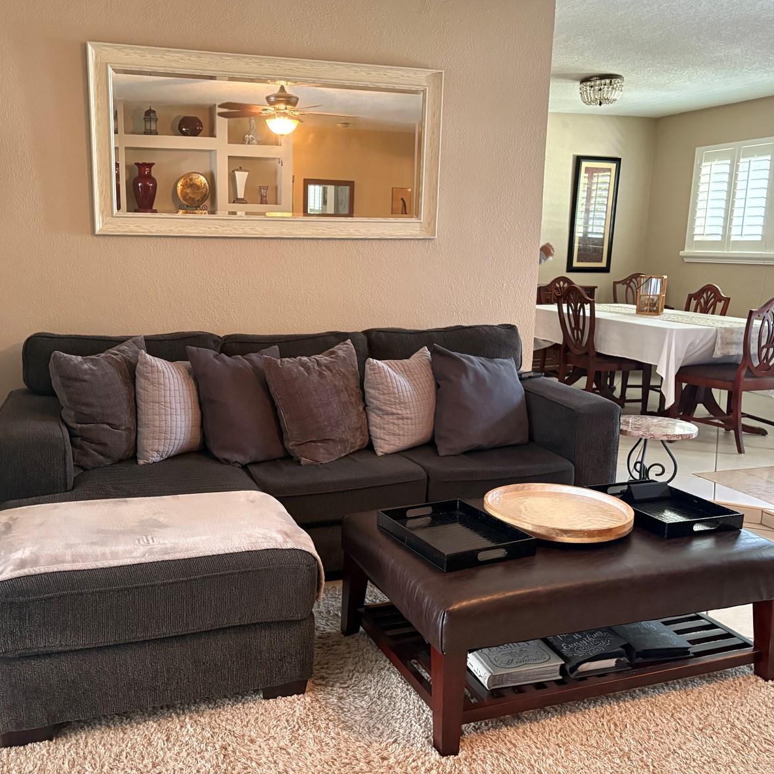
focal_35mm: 31
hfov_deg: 52.2
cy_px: 384
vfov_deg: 52.5
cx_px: 316
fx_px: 784
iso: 500
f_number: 1.6
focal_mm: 5.96
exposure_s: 1/60
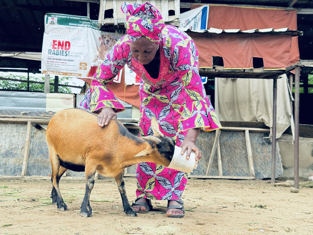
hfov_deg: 39.7
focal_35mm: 48
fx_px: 434
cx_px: 156
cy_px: 118
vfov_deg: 30.3
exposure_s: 1/381
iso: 64
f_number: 1.78
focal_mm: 6.76
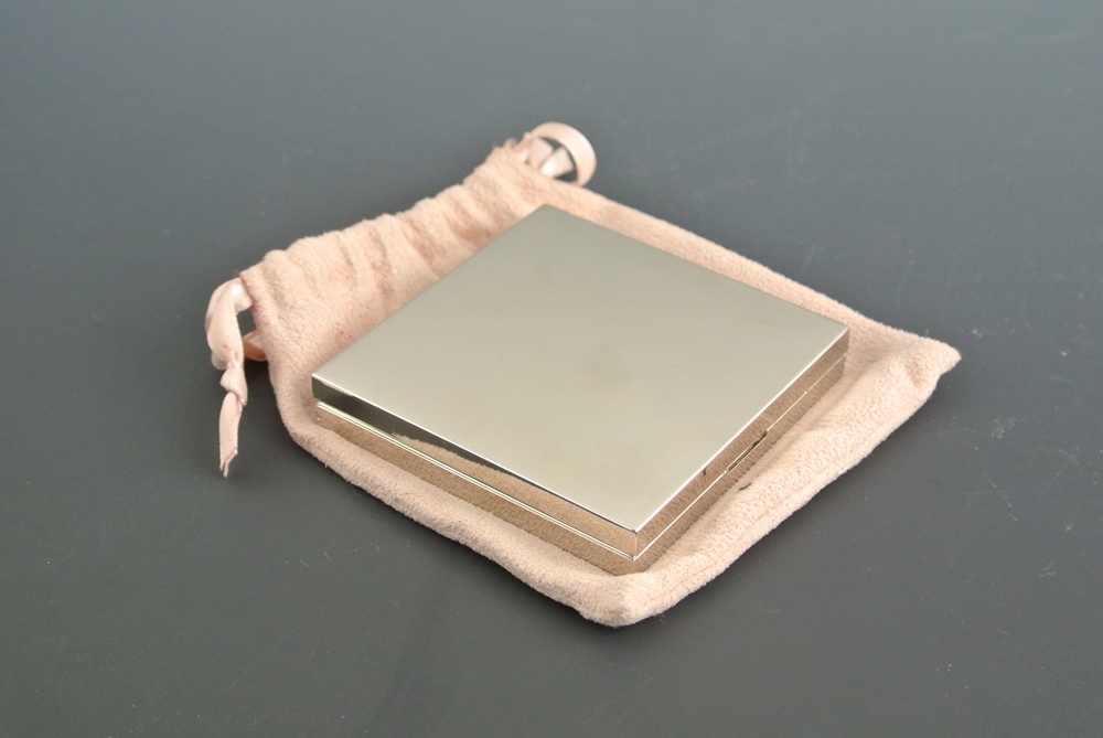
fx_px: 1994
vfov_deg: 21.0
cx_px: 552
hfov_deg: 30.9
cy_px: 369
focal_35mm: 65
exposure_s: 1/60
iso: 560
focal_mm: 24.4
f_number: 5.3
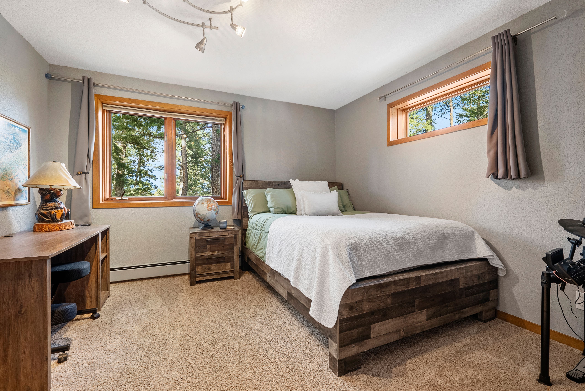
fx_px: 260
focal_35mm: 16
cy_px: 196
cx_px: 292
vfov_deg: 73.8
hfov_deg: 96.7
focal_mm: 16
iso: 160
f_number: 8
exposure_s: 1
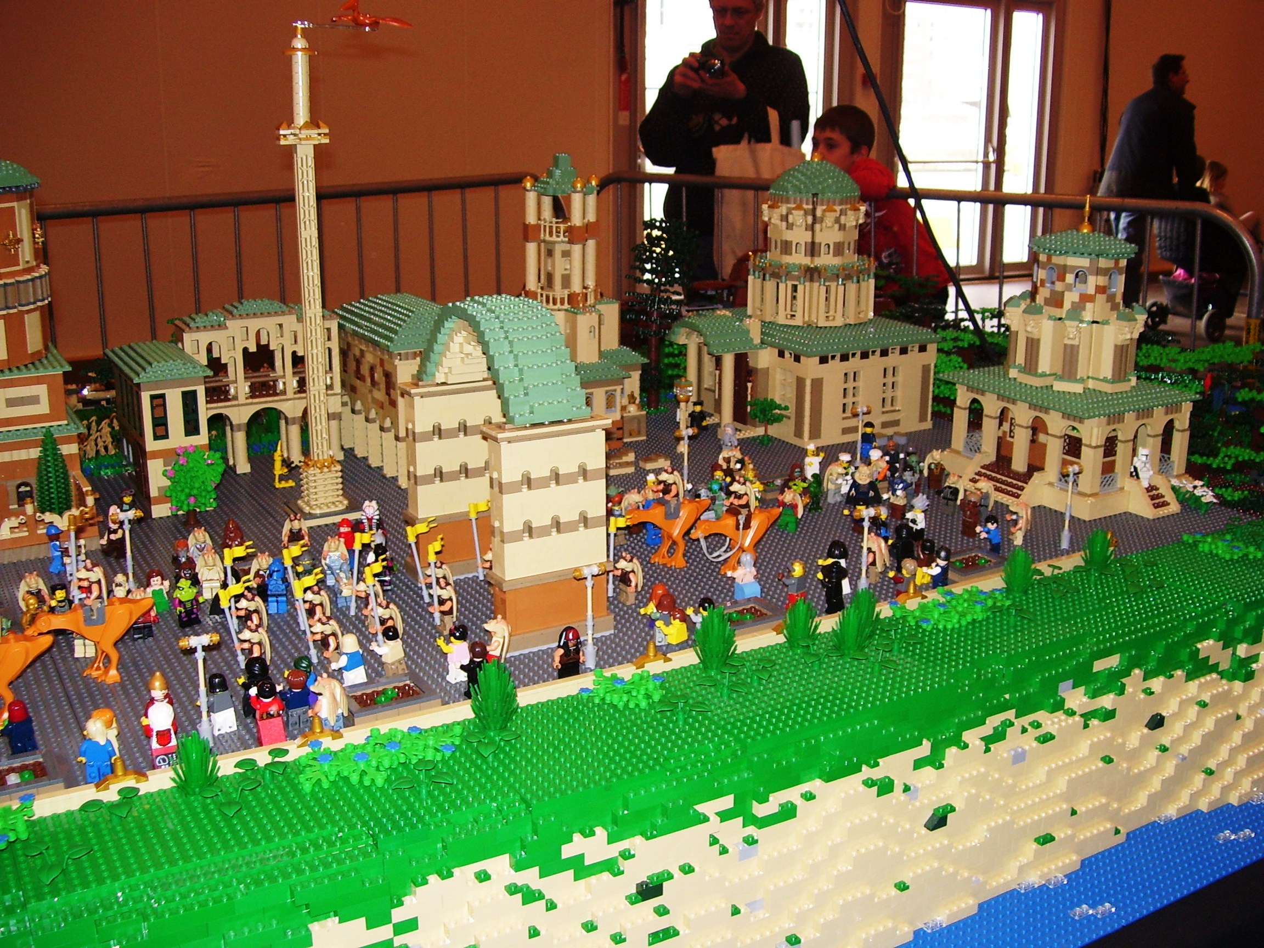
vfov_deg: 39.7
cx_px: 632
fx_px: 1315
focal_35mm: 36
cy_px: 474
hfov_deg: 51.4
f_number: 2.7
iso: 80
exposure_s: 1/60
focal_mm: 6
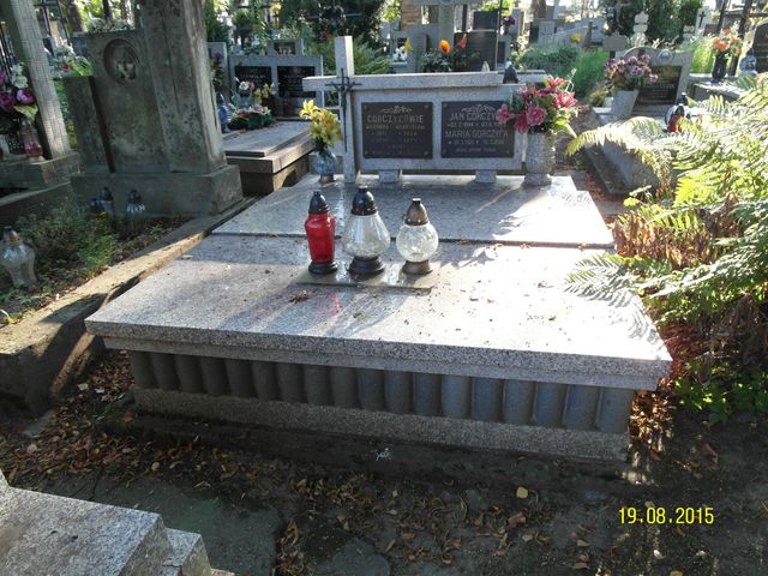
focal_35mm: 24
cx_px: 384
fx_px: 532
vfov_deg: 56.8
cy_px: 288
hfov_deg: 71.6
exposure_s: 1/60
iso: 100
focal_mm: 5.2
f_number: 3.4
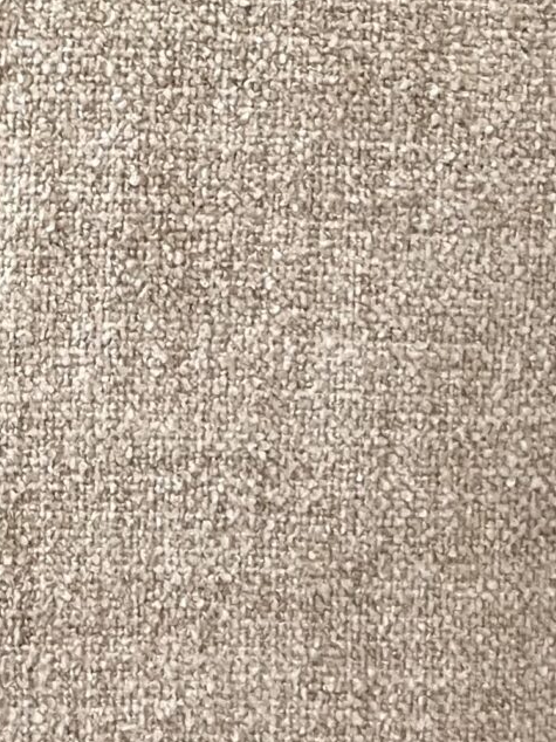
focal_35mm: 105
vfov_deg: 17.4
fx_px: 2250
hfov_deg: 13.6
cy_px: -274
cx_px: -174
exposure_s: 1/60
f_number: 1.5
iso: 125
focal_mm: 5.7
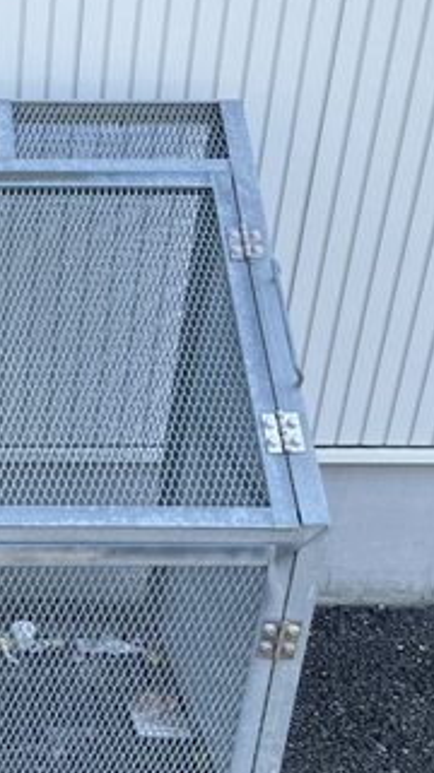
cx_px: -106
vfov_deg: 38.8
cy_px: 506
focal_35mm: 53
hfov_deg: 20.8
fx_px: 1087
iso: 32
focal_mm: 4.2
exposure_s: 1/1261
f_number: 1.6
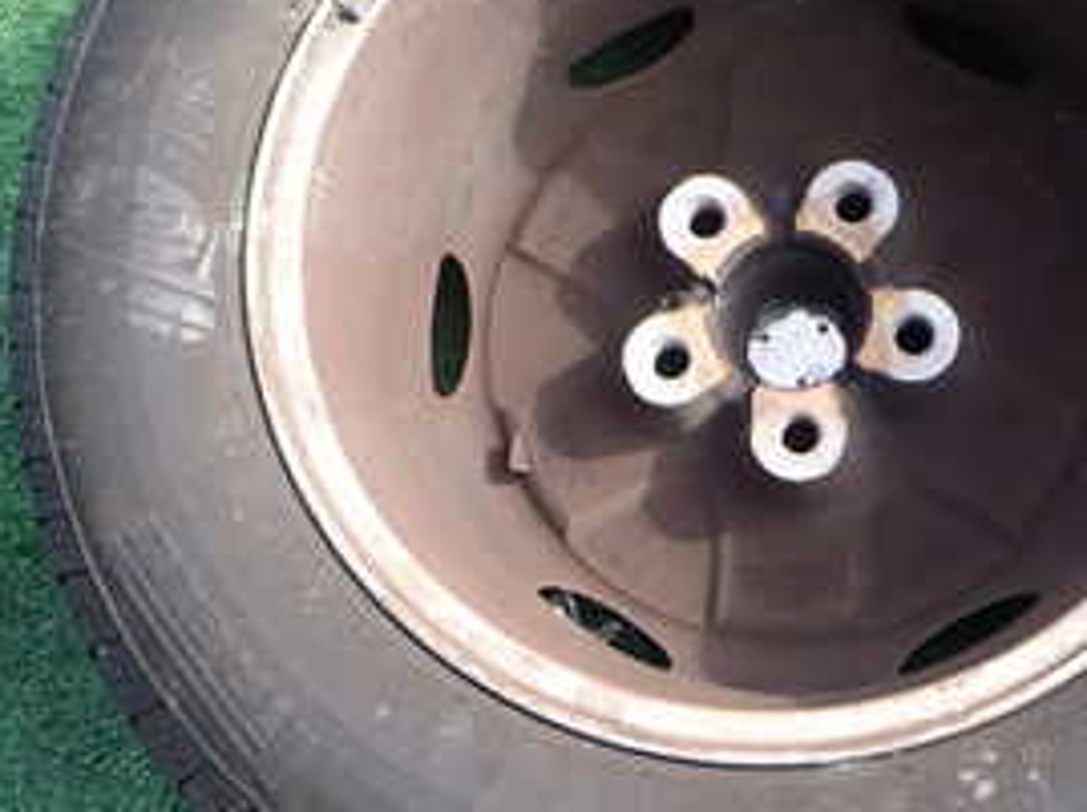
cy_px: 299
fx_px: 2101
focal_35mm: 67
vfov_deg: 21.8
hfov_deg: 28.8
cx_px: 715
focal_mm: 5.4
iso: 100
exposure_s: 1/160
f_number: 3.2
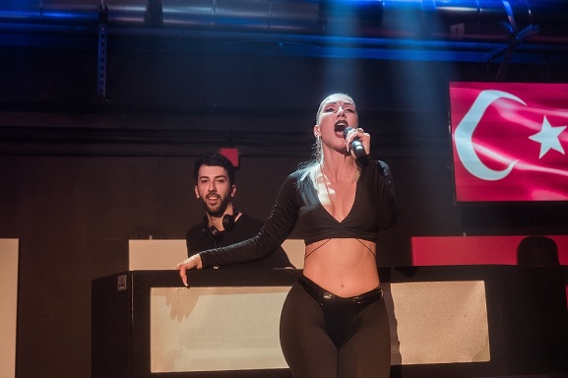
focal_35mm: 55
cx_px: 284
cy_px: 189
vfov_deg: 24.6
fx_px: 867
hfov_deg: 36.3
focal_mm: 55
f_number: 2.8
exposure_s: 1/320
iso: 800
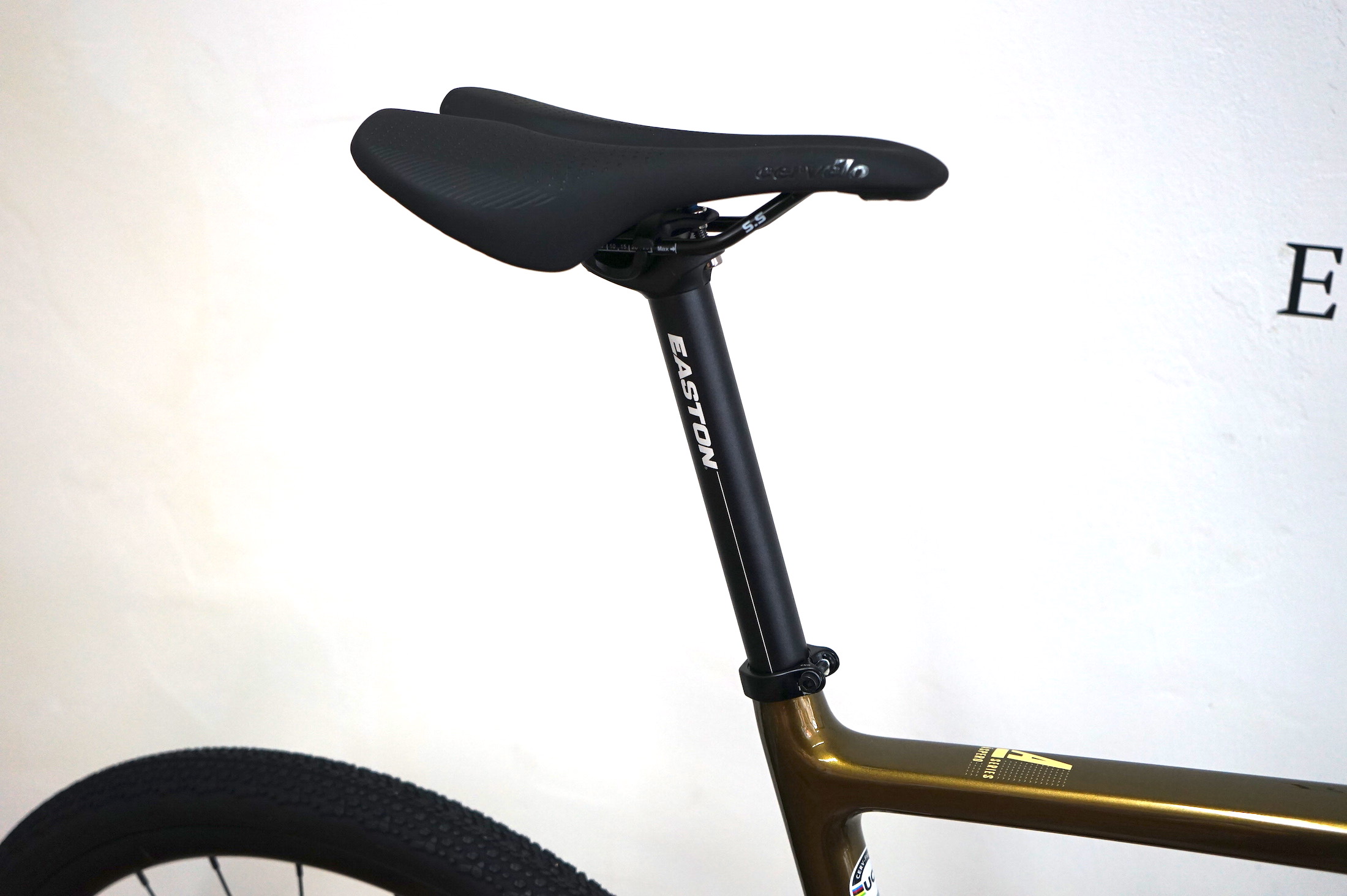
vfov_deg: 32.6
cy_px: 448
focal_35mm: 41
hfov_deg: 47.4
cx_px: 674
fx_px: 1533
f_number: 4.5
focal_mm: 41
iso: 1000
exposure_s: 1/160
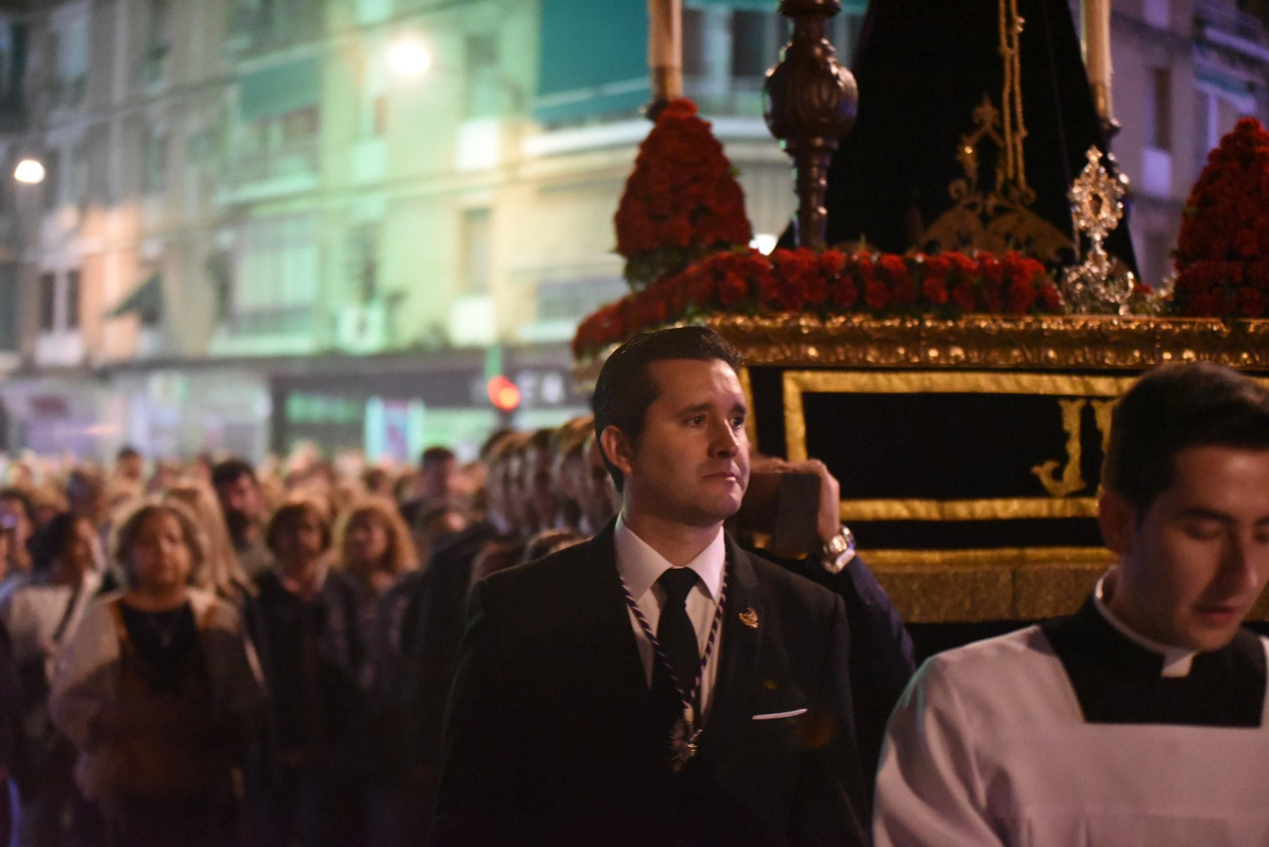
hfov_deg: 28.8
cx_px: 634
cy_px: 424
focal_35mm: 70
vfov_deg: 19.5
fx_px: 2468
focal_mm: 70
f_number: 2.8
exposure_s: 1/60
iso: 12800
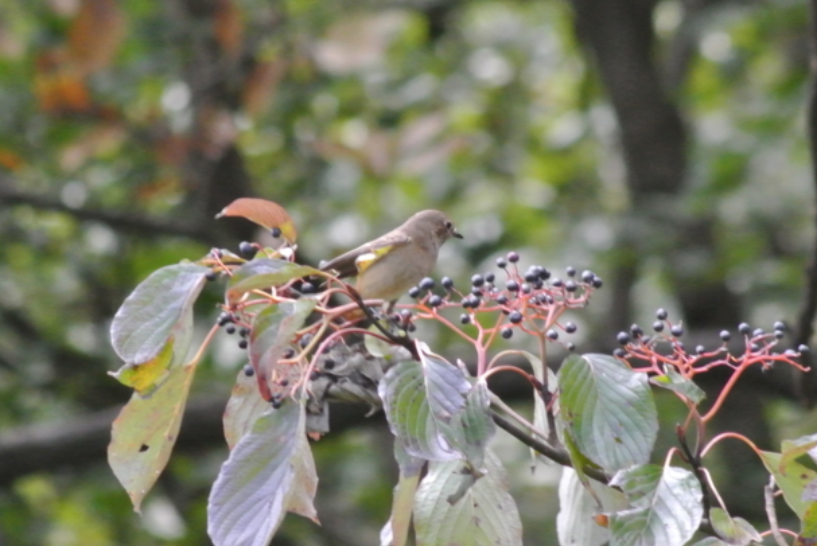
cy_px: 294
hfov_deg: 1.9
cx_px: 420
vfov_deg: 1.3
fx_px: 24828
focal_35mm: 1093
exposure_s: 1/200
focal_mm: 240
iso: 1600
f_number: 9
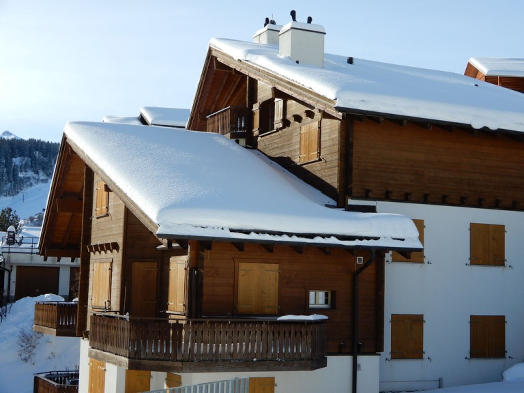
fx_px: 863
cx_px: 262
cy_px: 196
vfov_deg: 25.7
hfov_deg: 33.8
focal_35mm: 57
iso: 80
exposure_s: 1/640
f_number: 4.5
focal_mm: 10.2
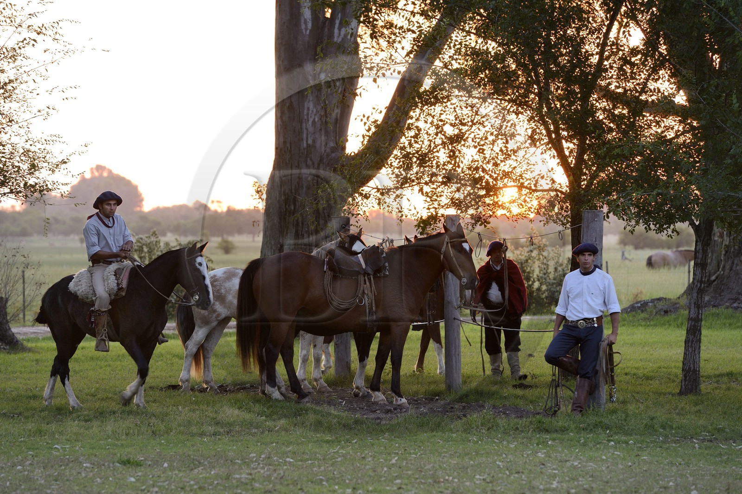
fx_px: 3812
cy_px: 247
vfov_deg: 7.4
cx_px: 371
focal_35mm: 185
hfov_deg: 11.1
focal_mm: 185
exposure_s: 1/100
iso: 800
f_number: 6.3
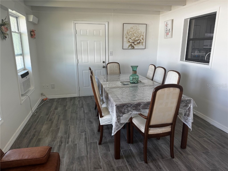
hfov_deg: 71.6
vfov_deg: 56.8
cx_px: 114
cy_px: 86
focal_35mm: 24
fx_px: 158
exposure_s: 1/120
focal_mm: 6.76
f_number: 1.78
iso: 125
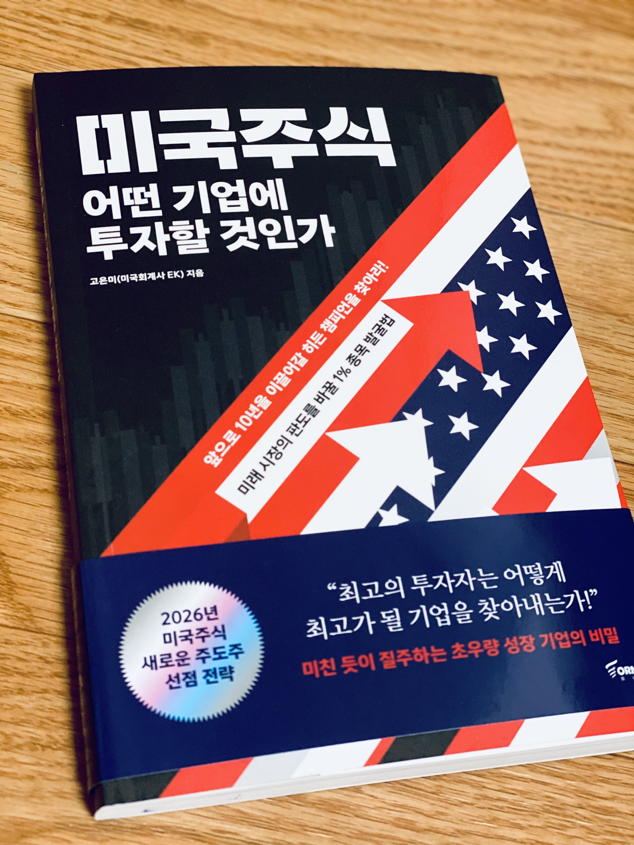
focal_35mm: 52
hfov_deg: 28.0
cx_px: 317
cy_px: 422
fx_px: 1270
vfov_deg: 36.8
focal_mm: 6
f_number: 2
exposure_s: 1/30
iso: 320
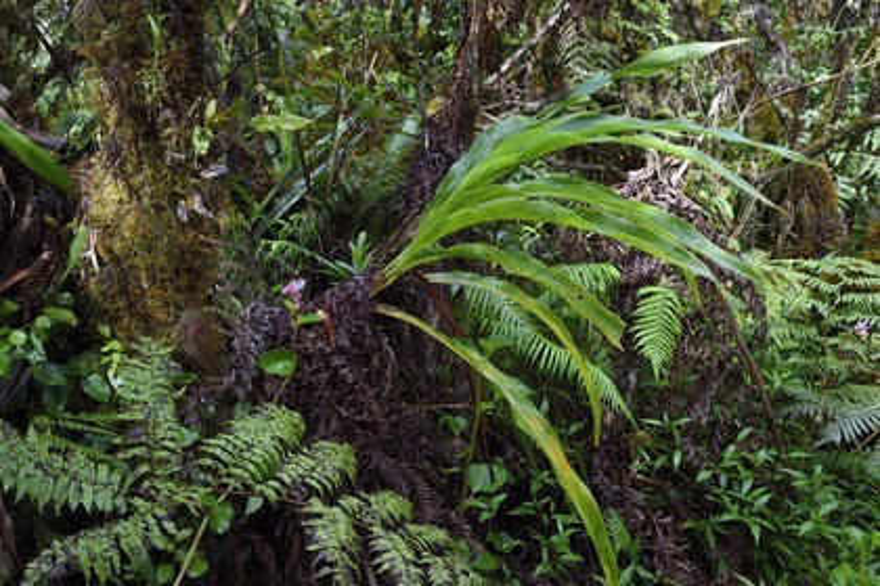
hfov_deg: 54.4
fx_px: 855
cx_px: 440
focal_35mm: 35
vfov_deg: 37.9
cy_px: 293
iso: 1600
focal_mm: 35
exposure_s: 1/160
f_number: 13
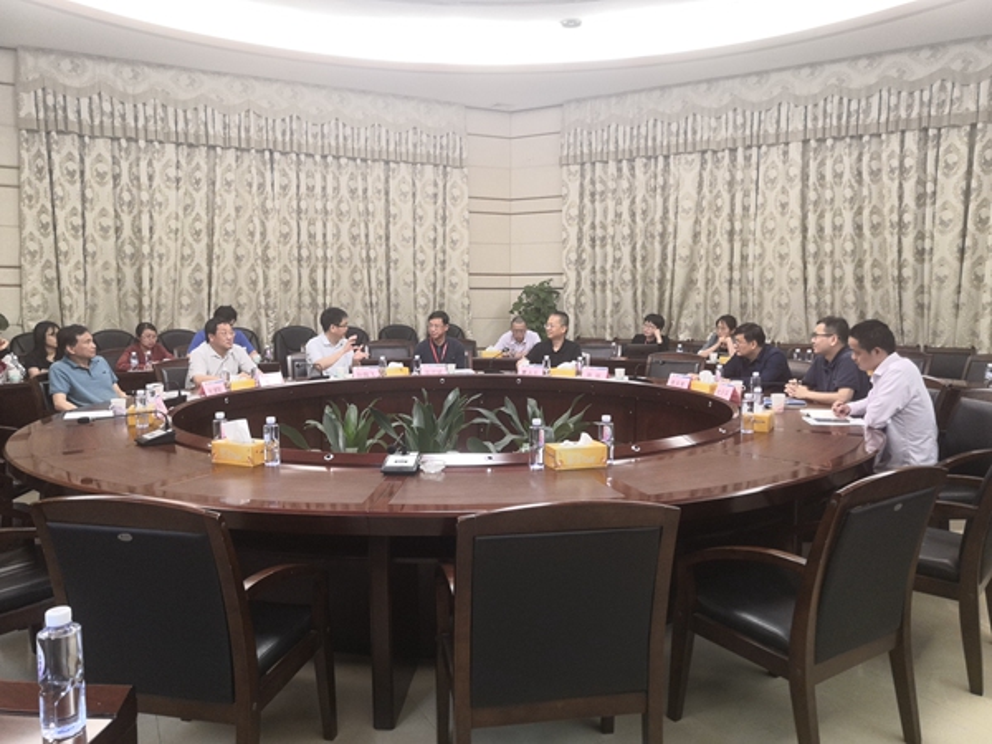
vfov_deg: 51.4
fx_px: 774
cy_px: 372
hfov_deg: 65.3
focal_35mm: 27
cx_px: 496
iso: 320
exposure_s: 1/33.3
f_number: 1.8
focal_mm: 3.95
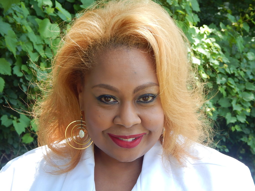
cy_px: 96
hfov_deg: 26.0
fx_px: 552
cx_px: 128
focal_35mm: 75
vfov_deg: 19.6
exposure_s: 1/100
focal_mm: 13.5
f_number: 4.2
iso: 125
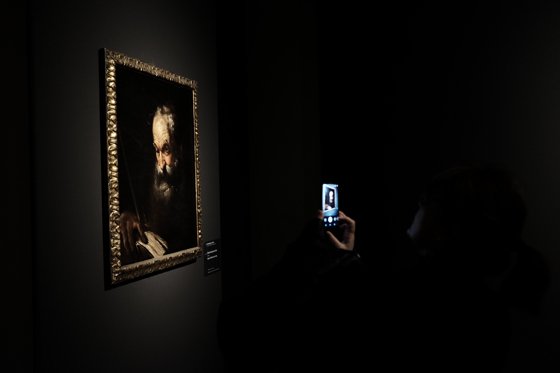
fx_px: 544
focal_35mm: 35
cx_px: 280
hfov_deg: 54.4
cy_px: 186
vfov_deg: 37.9
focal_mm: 23
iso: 2500
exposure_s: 1/80
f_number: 2
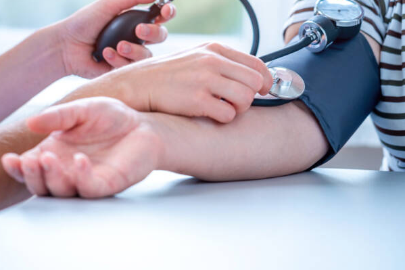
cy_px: 67
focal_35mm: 152
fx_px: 1709
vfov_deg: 9.0
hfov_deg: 13.5
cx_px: 152
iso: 400
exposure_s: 1/250
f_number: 2.8
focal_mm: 100
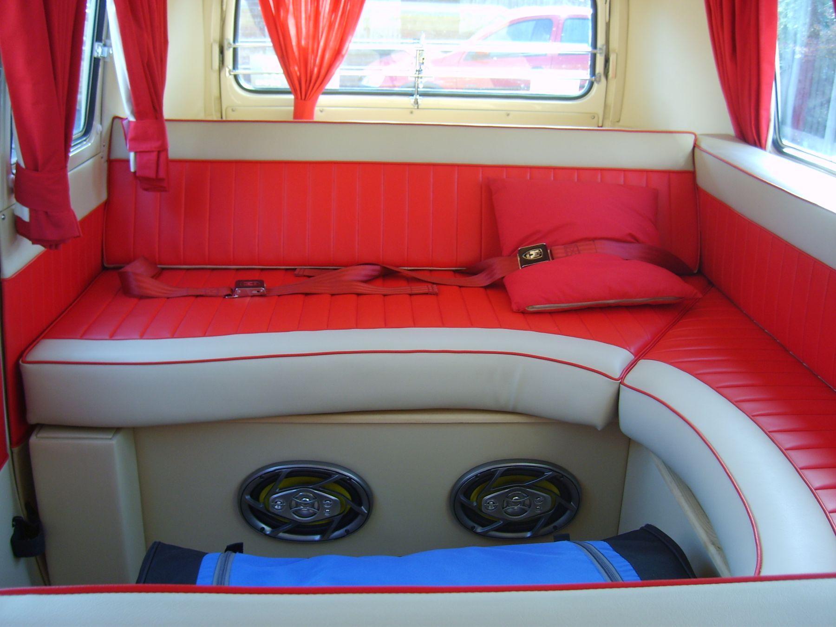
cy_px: 314
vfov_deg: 40.7
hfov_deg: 52.6
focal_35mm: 35
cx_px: 418
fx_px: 845
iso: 50
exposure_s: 1/45
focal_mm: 5.8
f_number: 2.8
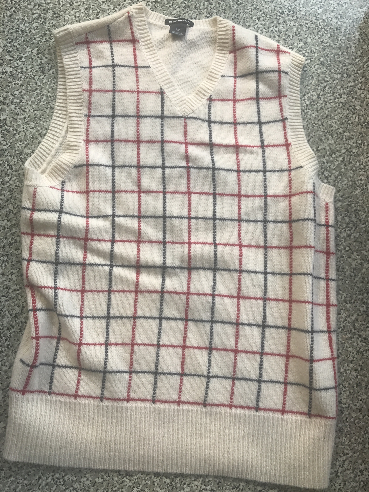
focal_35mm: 28
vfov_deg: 63.4
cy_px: 246
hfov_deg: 49.7
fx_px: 398
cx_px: 184
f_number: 1.8
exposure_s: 1/544
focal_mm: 3.99
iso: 20
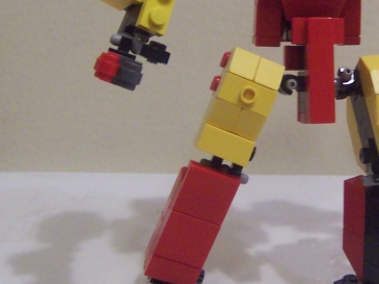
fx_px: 864
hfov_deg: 24.2
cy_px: 70
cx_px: 329
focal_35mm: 79
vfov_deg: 18.5
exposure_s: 1/10
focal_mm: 5.6
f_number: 2.8
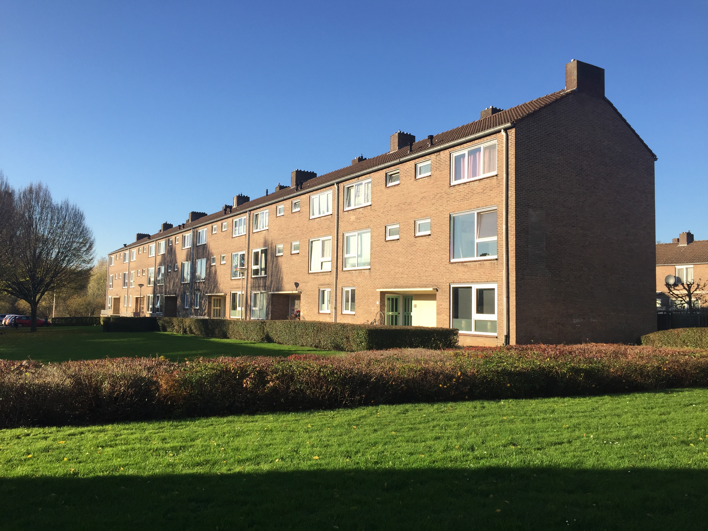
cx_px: 354
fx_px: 593
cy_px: 266
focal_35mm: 29
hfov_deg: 61.7
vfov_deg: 48.2
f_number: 2.2
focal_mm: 4.15
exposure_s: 1/1130
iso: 32
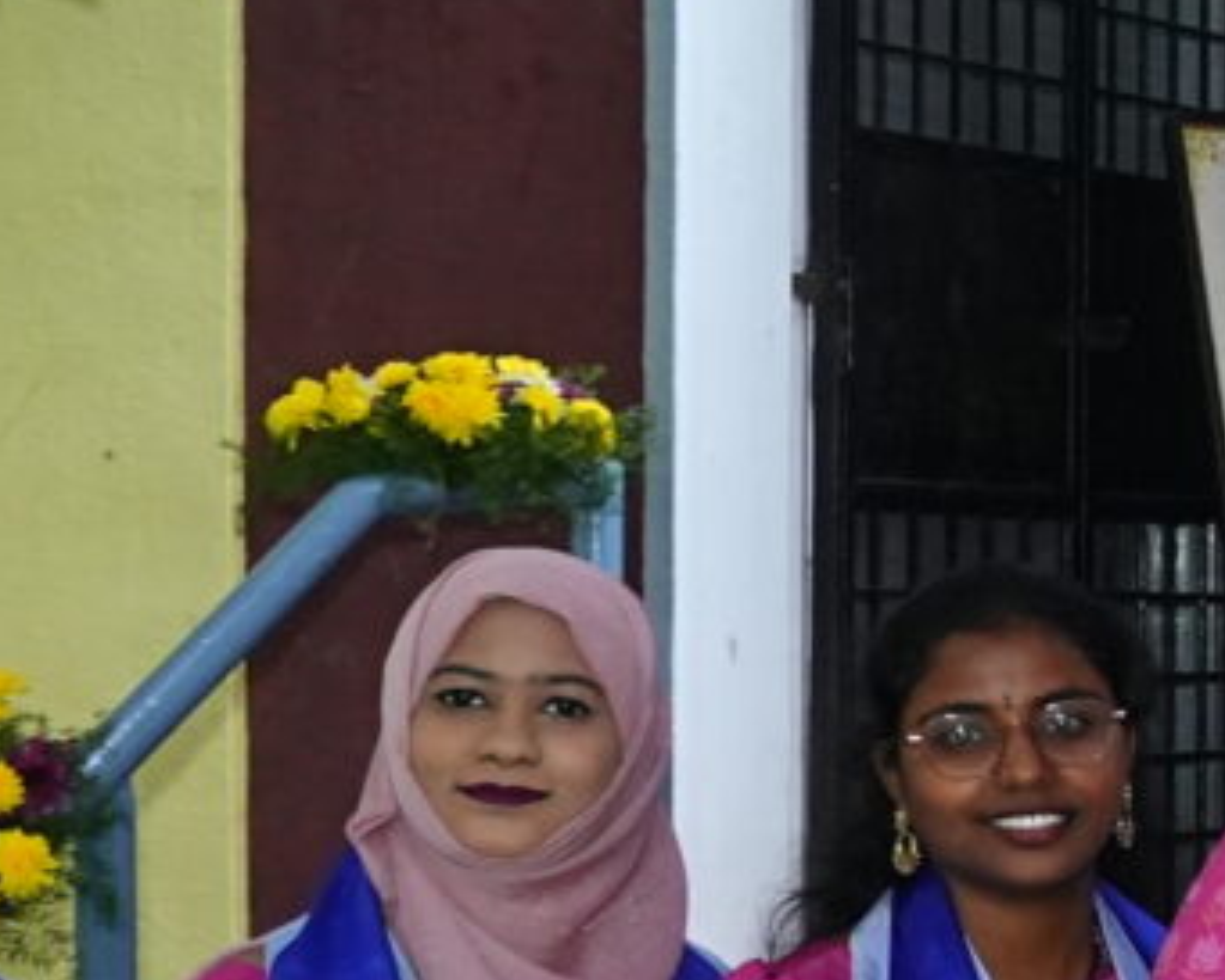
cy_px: 745
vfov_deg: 9.1
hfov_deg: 9.1
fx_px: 6129
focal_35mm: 169
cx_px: 3761
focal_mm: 24
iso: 2000
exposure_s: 1/160
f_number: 5
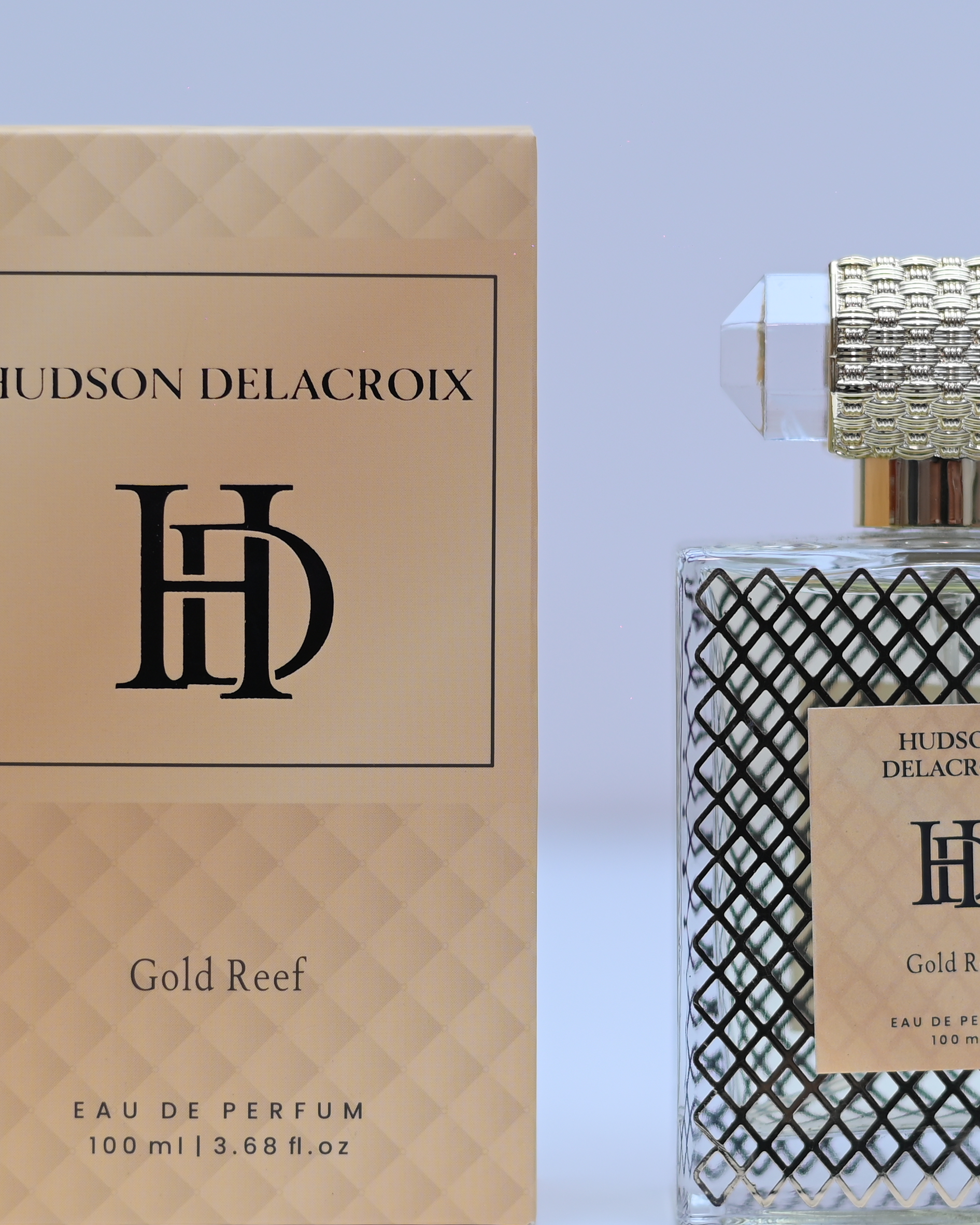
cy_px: 637
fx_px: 4351
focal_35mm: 120
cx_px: 525
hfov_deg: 12.9
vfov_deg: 16.0
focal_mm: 50
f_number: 2.8
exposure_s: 1/200
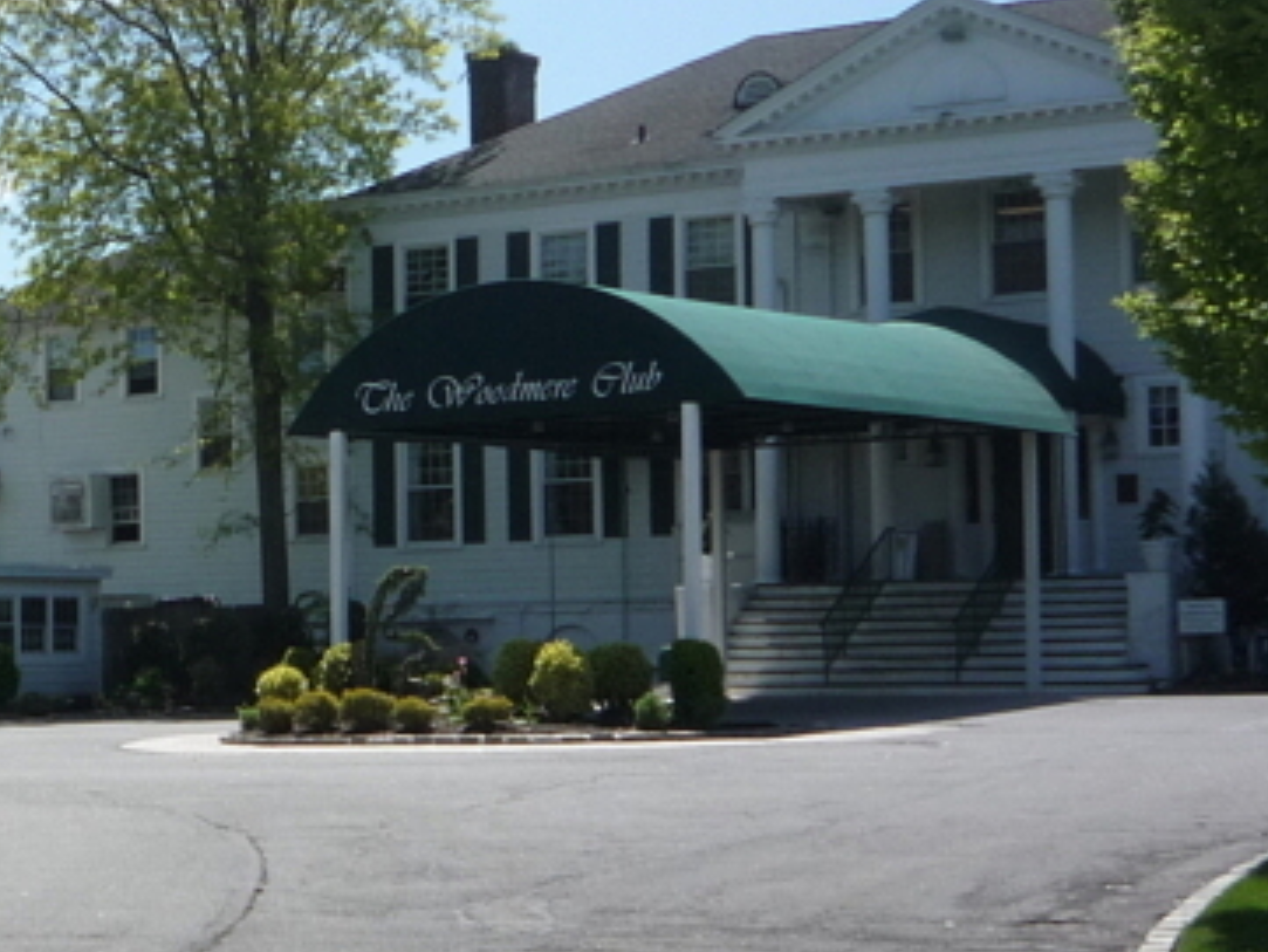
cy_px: 566
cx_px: 56
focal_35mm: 85
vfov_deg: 17.4
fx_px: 3115
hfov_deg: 22.3
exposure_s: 1/400
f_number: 5
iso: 100
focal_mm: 5.2
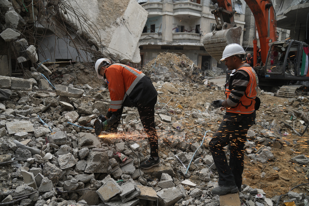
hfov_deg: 73.7
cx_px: 154
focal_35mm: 24
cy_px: 103
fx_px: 206
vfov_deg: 53.1
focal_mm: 24
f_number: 4
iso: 125
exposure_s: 1/320
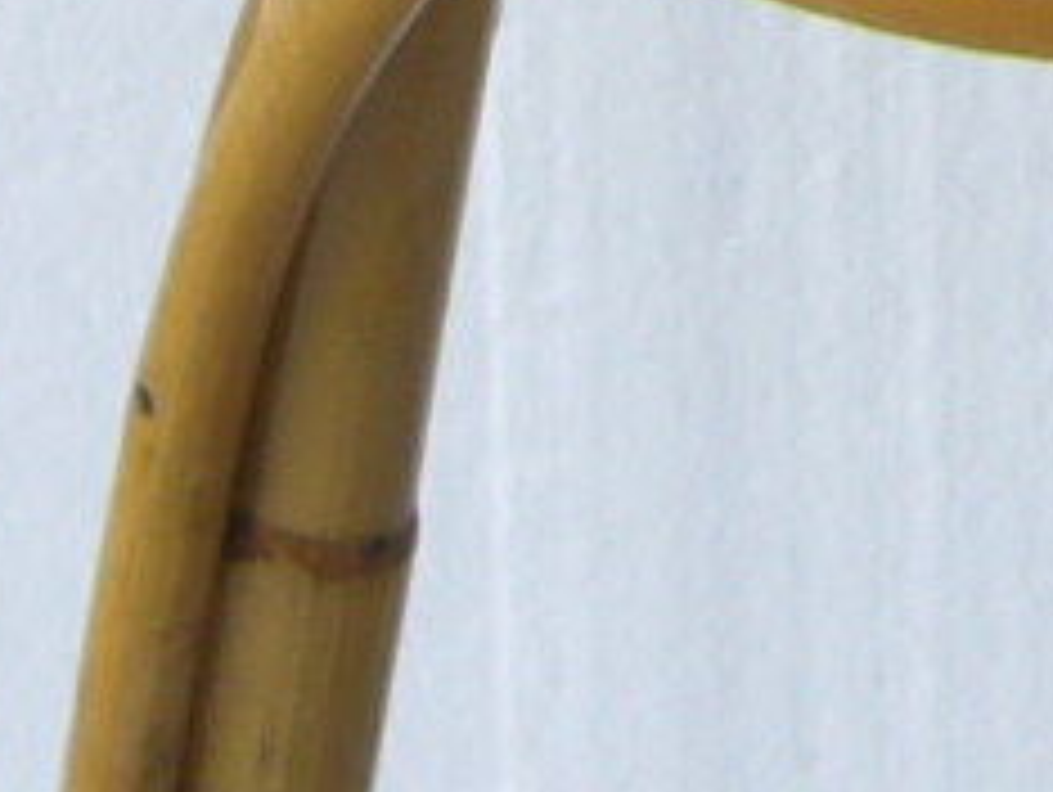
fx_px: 7278
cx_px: 1372
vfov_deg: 5.8
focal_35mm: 239
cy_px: -1652
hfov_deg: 8.2
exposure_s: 1/60
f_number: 2.8
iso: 80
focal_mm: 5.8
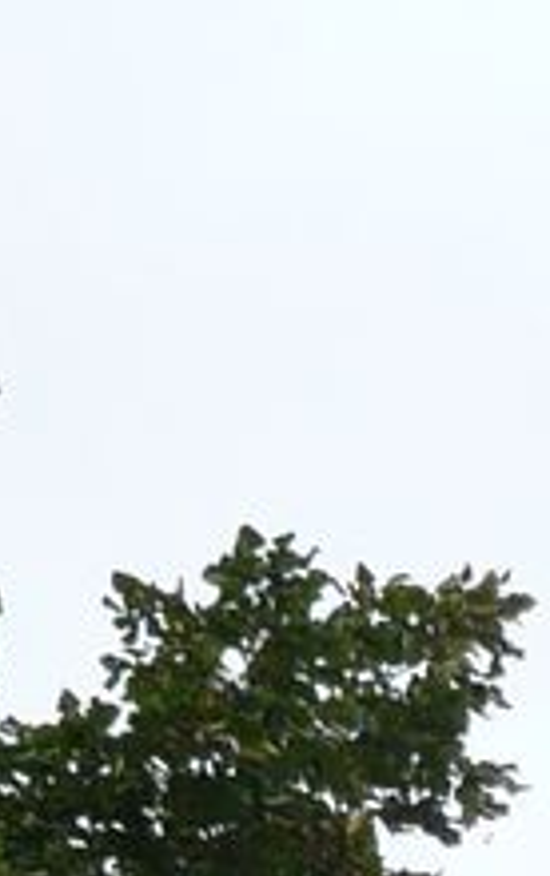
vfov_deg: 10.3
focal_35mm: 185
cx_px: 941
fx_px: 4425
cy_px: 1836
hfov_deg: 7.0
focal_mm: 4.6
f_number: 3.3
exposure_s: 1/320
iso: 100
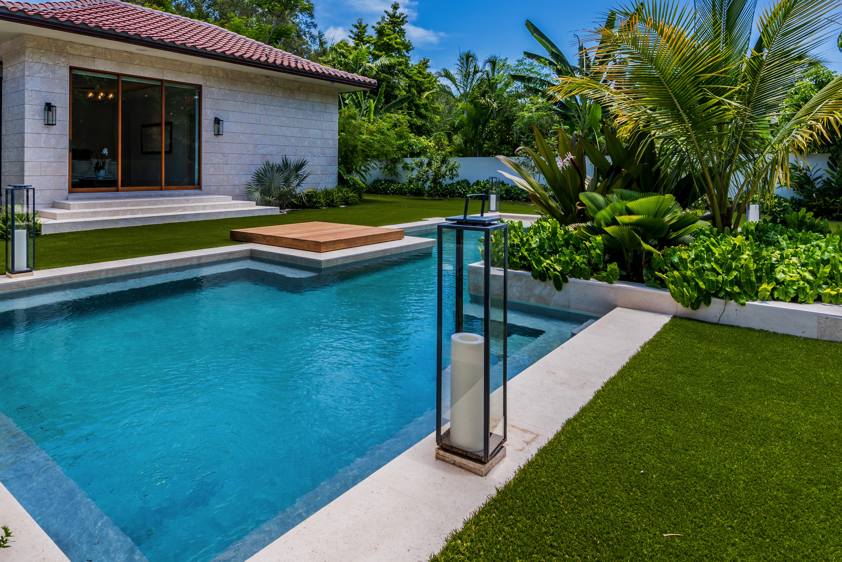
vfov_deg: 51.7
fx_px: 561
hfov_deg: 72.8
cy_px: 168
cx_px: 331
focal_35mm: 24
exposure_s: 1/100
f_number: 10
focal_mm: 17
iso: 125
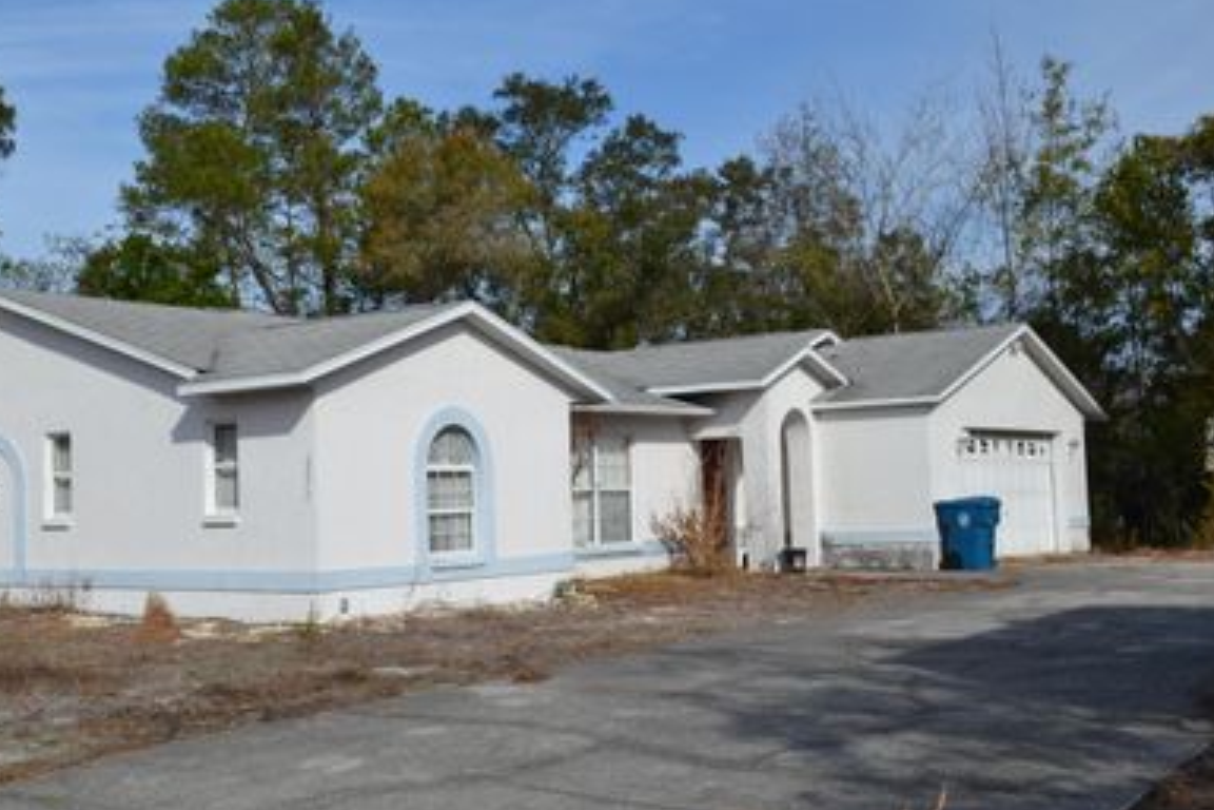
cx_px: 465
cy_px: 359
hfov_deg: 45.1
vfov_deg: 31.2
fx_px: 1450
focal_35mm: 43
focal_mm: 22
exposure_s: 1/320
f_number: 9
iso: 100
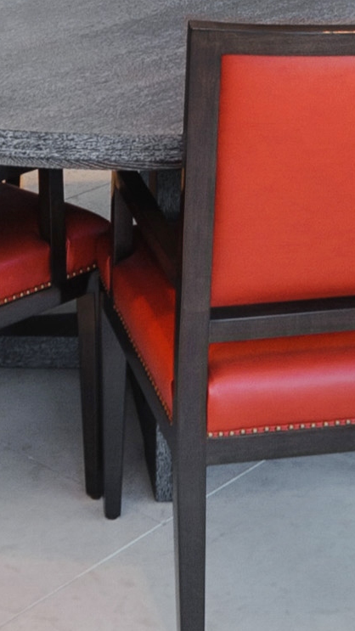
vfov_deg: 18.4
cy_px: -440
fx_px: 1606
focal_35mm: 96
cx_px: 188
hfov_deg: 12.6
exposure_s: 1/2
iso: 200
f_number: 8
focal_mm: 16
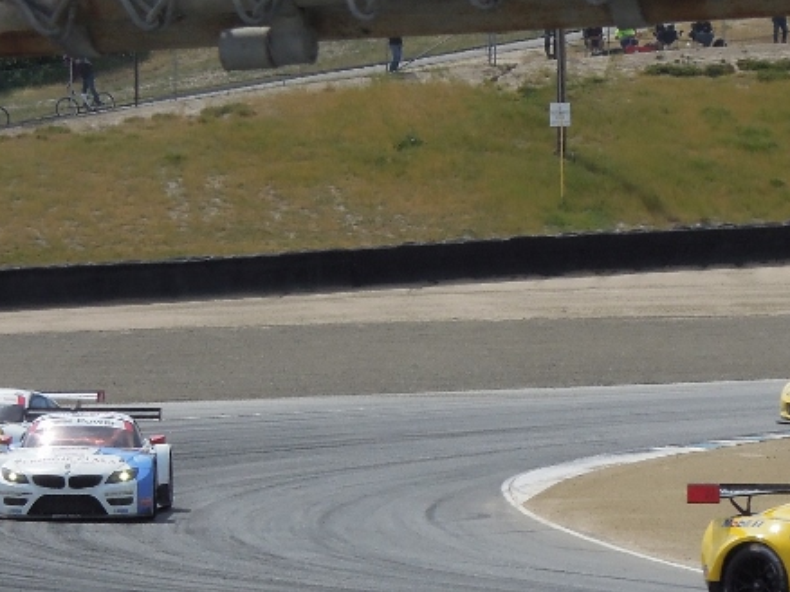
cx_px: 590
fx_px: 5337
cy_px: 473
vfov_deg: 6.3
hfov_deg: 8.5
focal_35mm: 234
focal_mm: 17.9
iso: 160
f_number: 5.5
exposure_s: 1/800
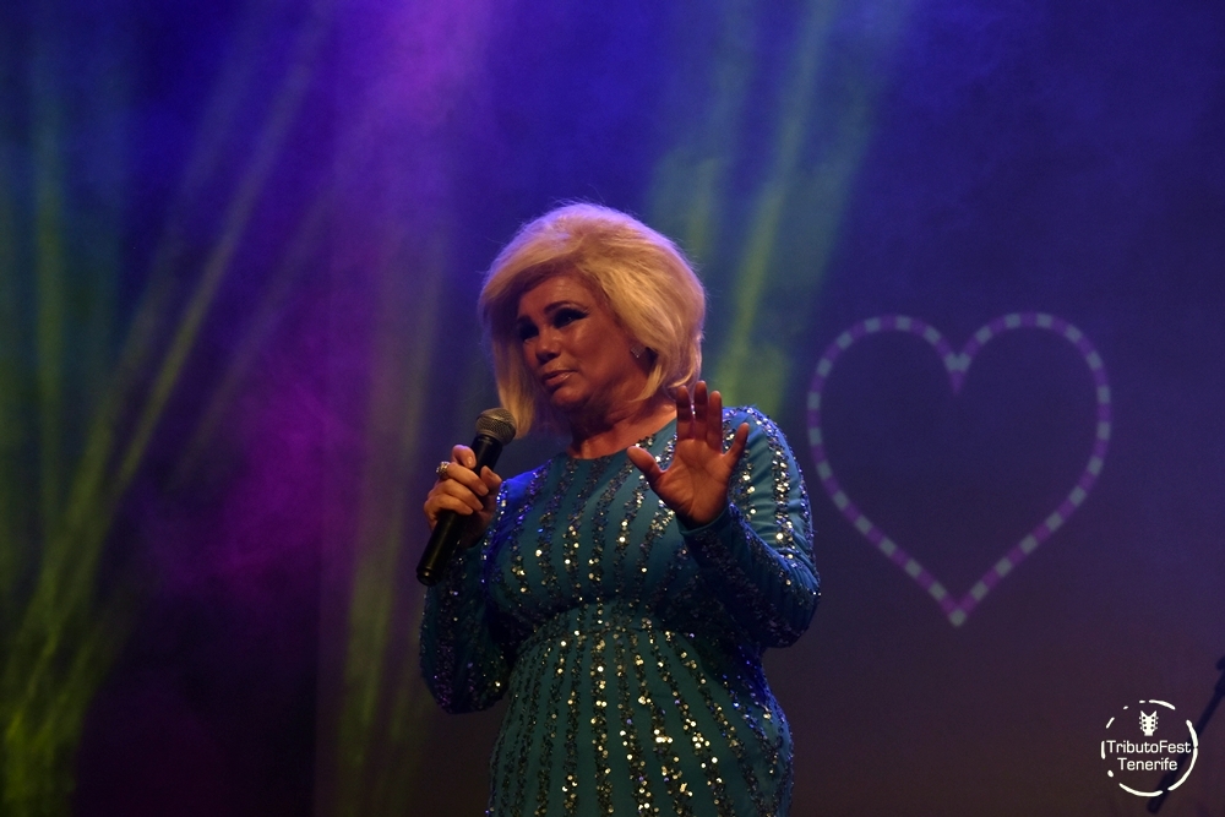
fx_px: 3982
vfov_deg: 11.7
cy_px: 408
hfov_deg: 17.5
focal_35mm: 117
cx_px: 612
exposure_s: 1/160
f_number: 7.1
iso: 1000
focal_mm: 78
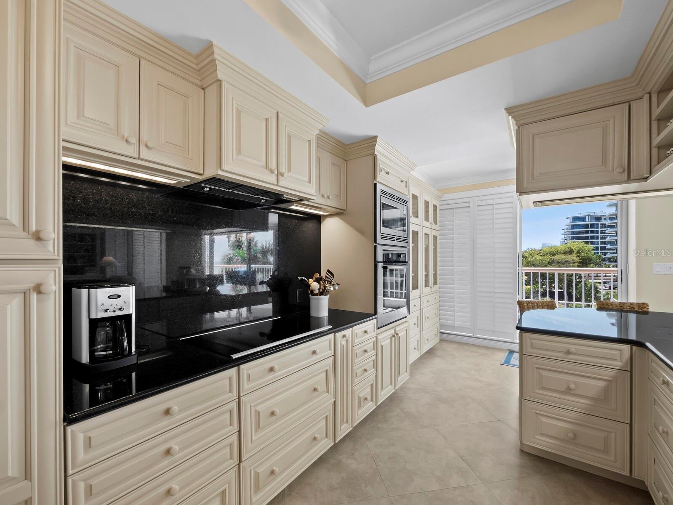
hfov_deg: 102.0
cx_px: 336
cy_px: 252
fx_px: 272
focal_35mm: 14
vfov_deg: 85.7
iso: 320
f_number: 13
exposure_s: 1/2.5
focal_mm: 7
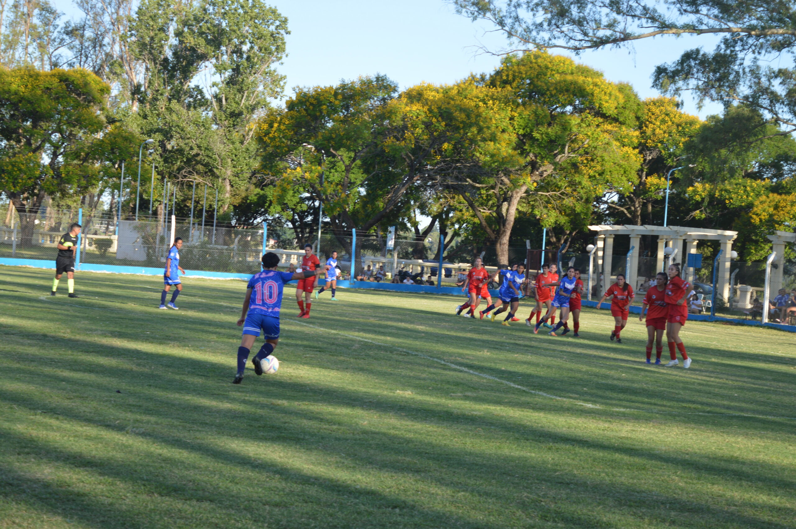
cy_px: 264
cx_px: 398
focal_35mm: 82
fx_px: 1822
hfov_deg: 24.6
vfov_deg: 16.5
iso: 100
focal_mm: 55
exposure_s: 1/160
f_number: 6.3
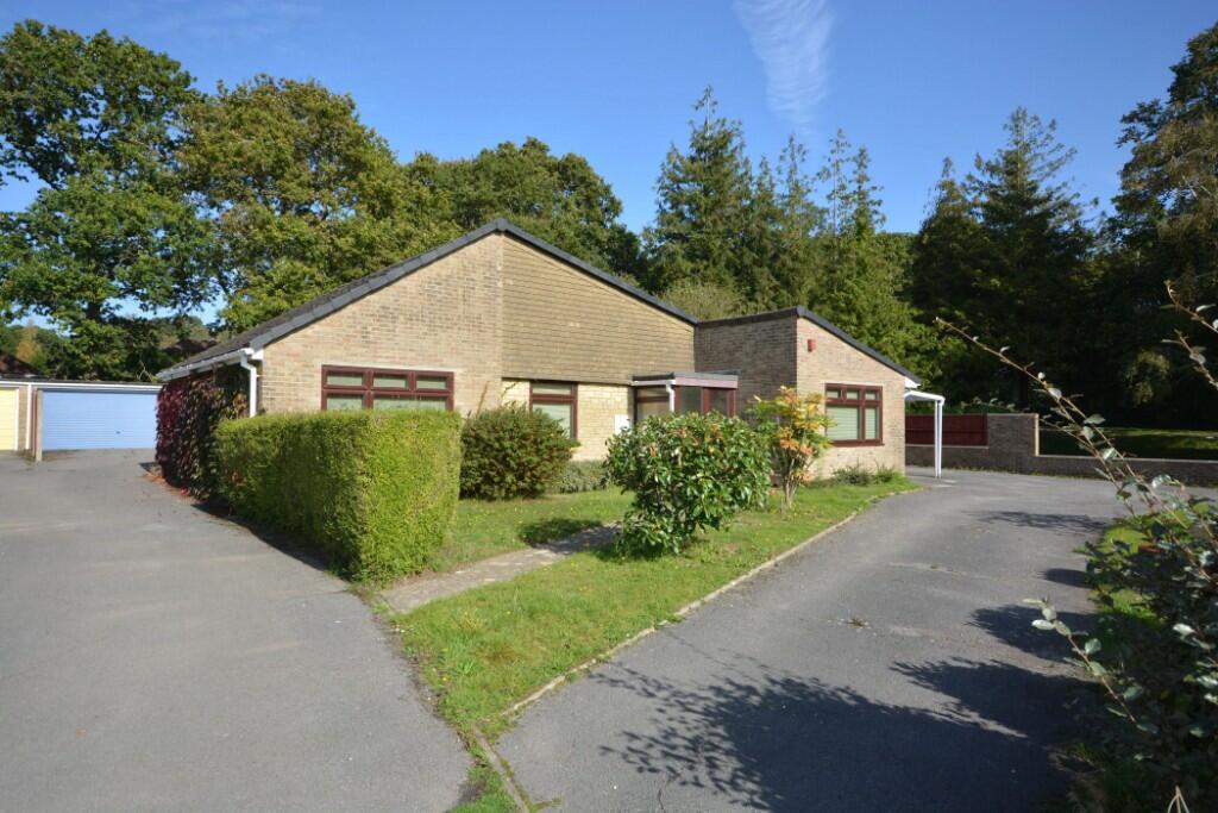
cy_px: 406
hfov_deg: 81.2
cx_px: 609
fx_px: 711
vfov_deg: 59.5
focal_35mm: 21
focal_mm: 14
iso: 400
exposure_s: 1/1000
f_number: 8
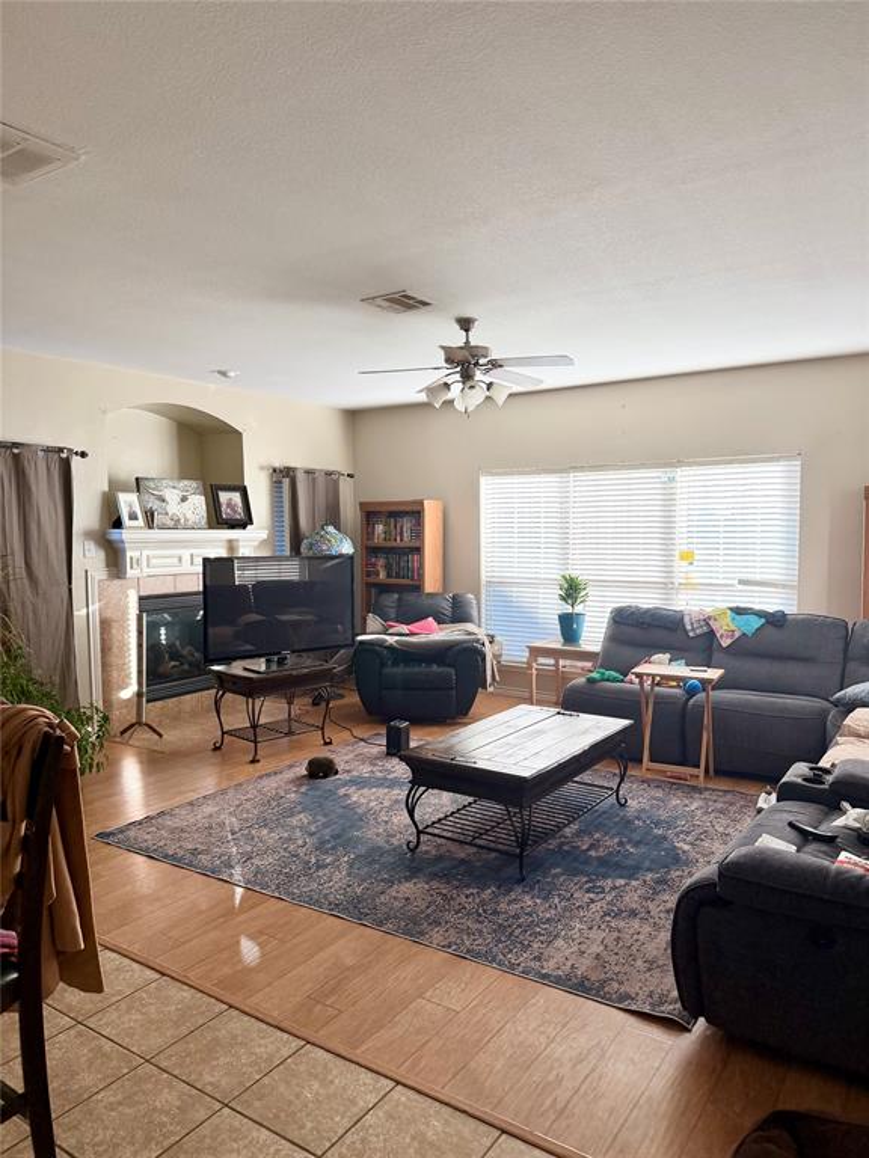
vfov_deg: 71.6
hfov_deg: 56.8
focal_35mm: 24
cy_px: 579
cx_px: 434
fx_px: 803
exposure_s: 1/151
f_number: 1.78
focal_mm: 6.76
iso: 200
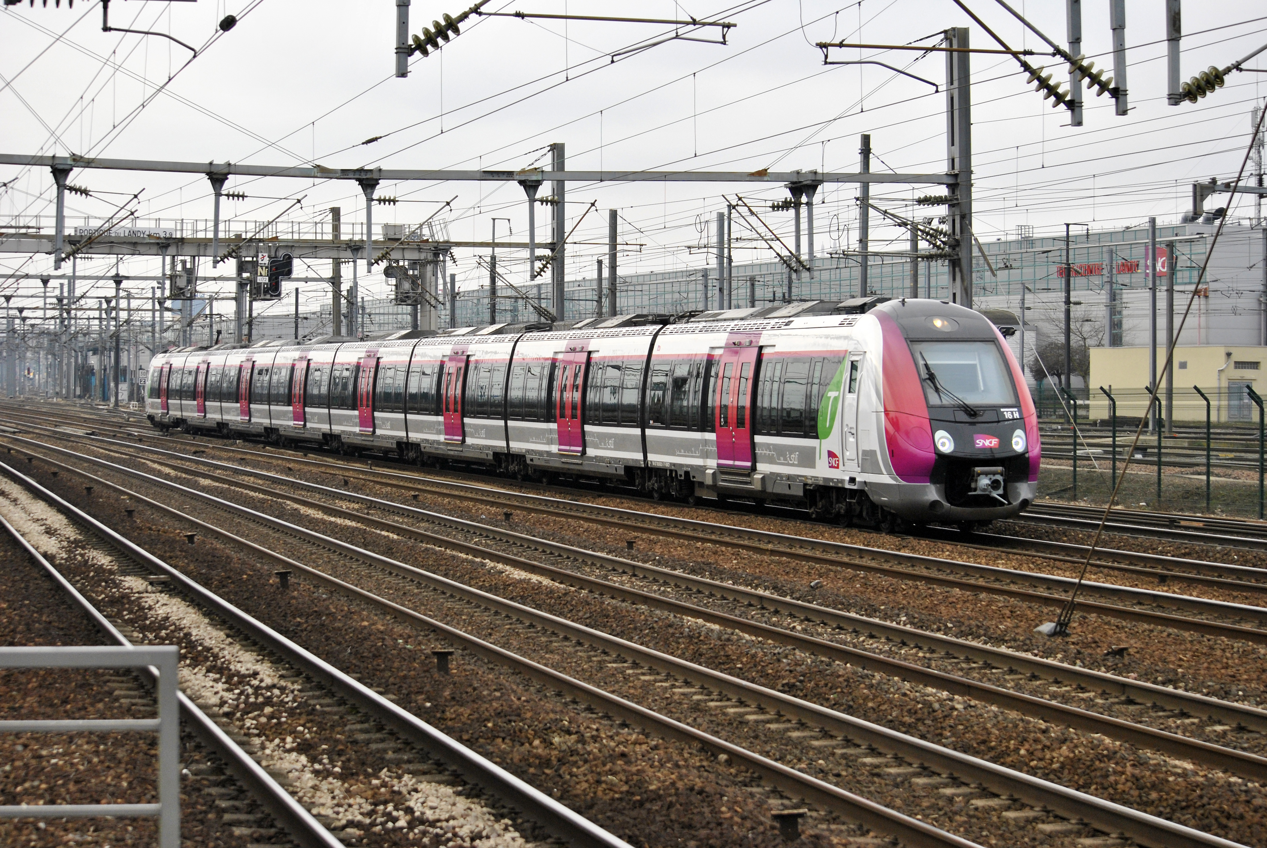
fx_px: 2907
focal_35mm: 82
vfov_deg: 16.6
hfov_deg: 24.6
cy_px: 424
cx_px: 634
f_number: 5.6
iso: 400
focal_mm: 55
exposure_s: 1/500
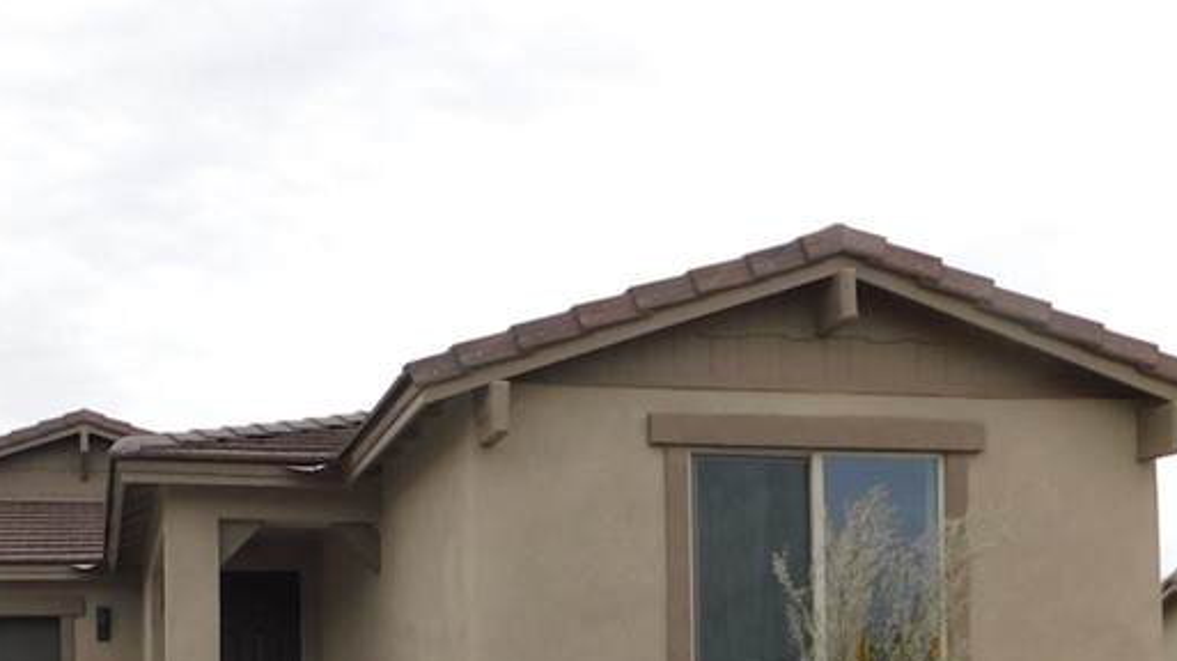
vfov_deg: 22.5
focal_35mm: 50
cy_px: 729
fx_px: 1560
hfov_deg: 40.0
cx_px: 267
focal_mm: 4
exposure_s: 1/640
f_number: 3
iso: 125
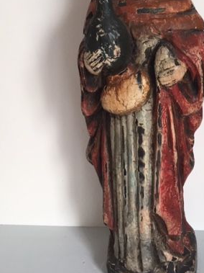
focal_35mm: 49
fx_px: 385
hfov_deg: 29.6
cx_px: 126
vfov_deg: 38.0
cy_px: 72
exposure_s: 1/33
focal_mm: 4.15
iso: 40
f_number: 2.2
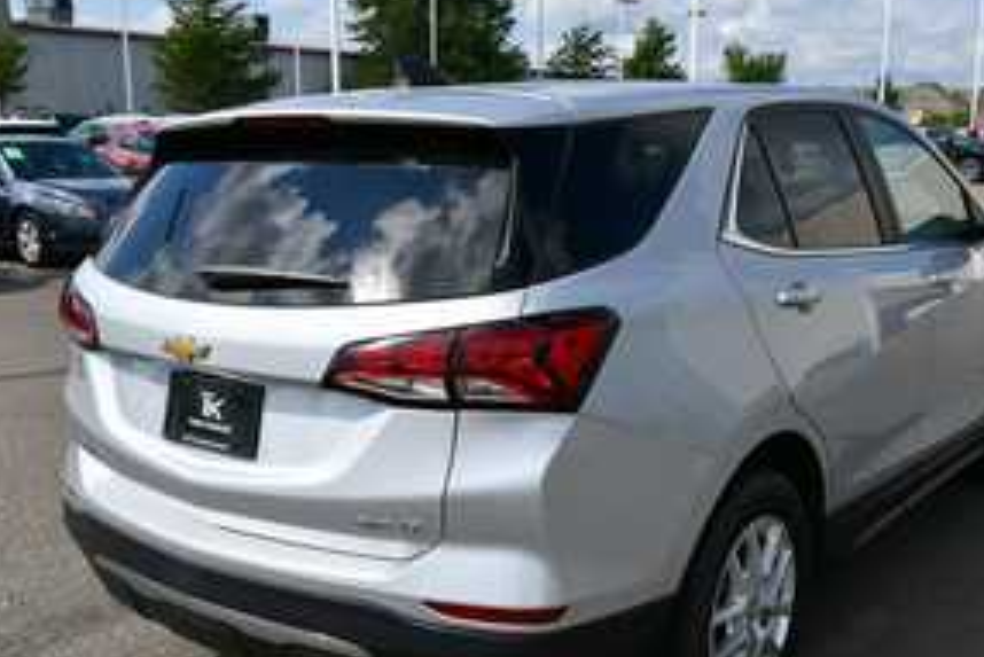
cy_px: 404
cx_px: 550
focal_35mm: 42
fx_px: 1149
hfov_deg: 46.3
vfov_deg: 31.8
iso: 100
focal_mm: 20
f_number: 9
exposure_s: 1/320
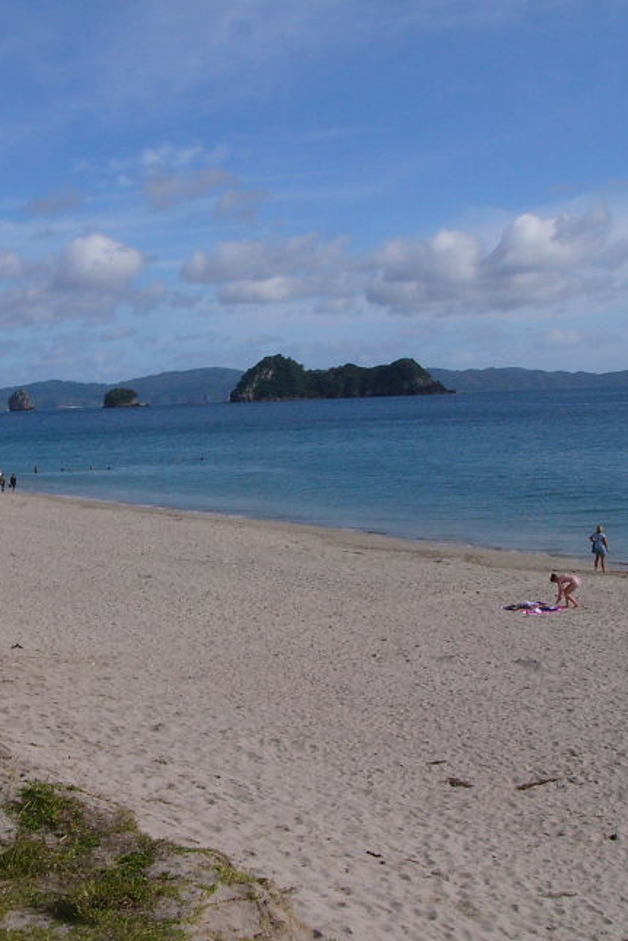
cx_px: 176
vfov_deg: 38.9
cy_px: 465
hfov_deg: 26.2
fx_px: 1334
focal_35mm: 51
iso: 100
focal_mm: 6
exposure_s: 1/1000
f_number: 7.3
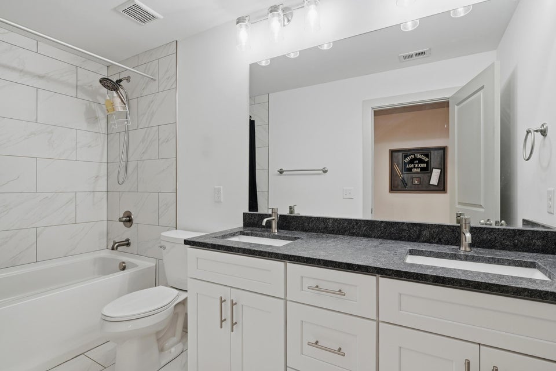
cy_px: 186
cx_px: 278
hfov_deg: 91.6
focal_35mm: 18
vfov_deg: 68.9
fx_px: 270
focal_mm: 17.5
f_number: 11
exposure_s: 1/40
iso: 100
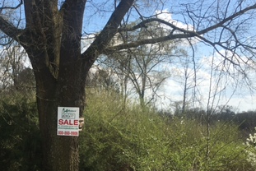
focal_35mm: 62
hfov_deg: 31.4
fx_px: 441
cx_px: 46
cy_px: 138
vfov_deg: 21.7
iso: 25
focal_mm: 4.15
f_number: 2.2
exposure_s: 1/1026
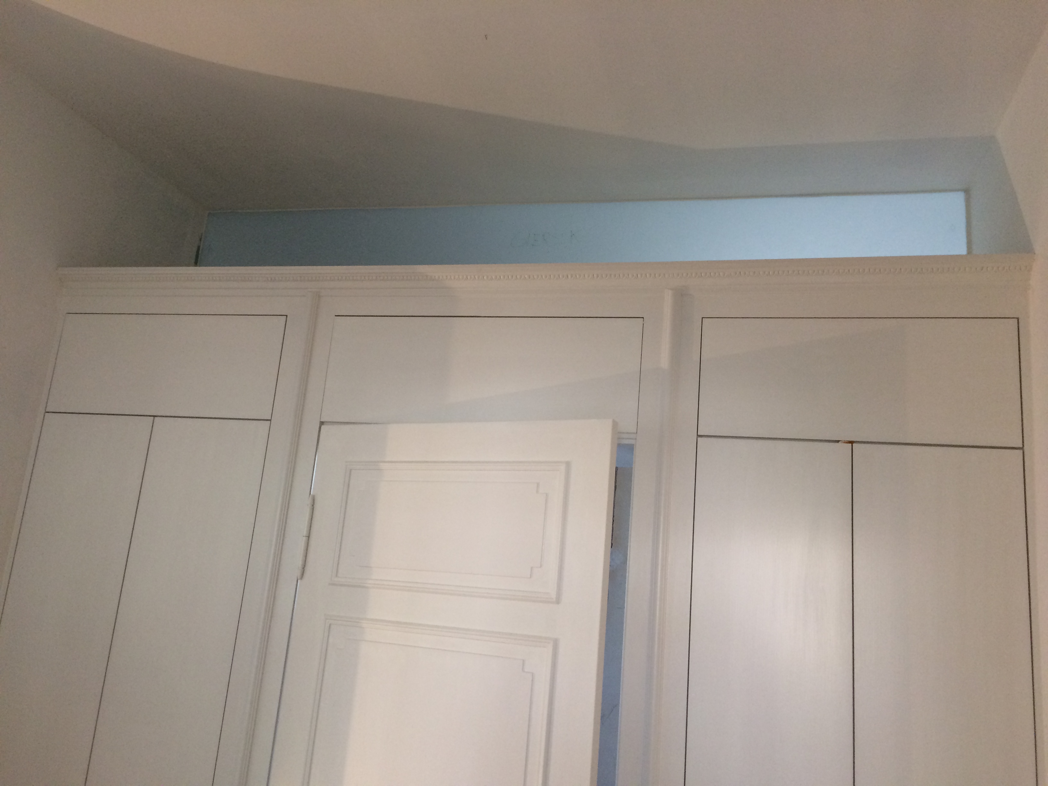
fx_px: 878
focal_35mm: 29
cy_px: 393
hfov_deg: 61.7
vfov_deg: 48.2
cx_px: 524
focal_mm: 4.15
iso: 80
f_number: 2.2
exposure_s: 1/33
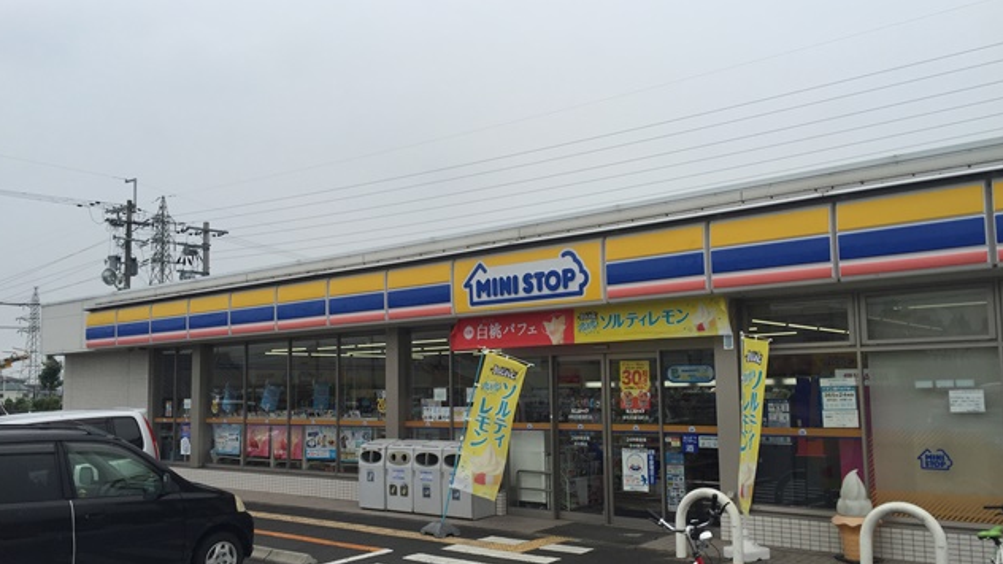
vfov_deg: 36.6
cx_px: 498
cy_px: 323
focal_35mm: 32
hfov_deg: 61.0
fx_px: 851
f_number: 2.2
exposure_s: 1/1014
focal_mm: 4.15
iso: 32
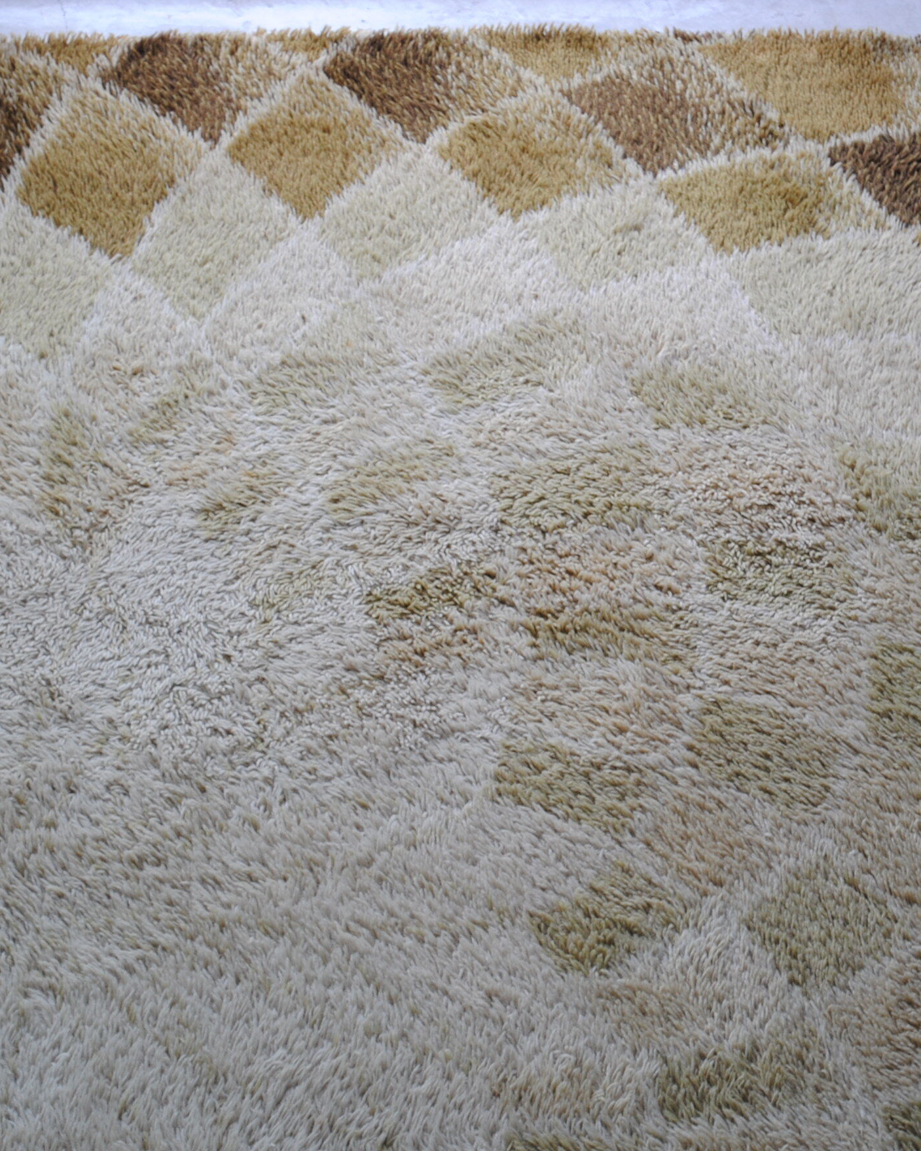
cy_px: 597
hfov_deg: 12.1
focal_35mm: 128
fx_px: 4354
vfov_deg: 15.1
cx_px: 619
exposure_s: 1/40
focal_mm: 55
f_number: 5.6
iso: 200
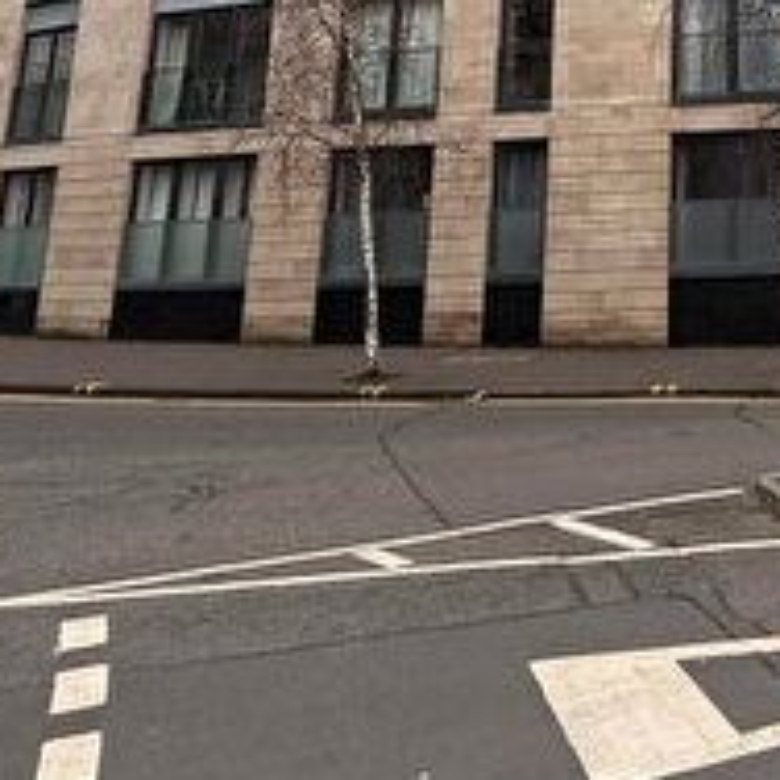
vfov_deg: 31.8
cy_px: -110
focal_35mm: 46
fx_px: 1173
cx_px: 892
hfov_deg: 31.8
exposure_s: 1/285
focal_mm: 2.22
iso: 64
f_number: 2.2
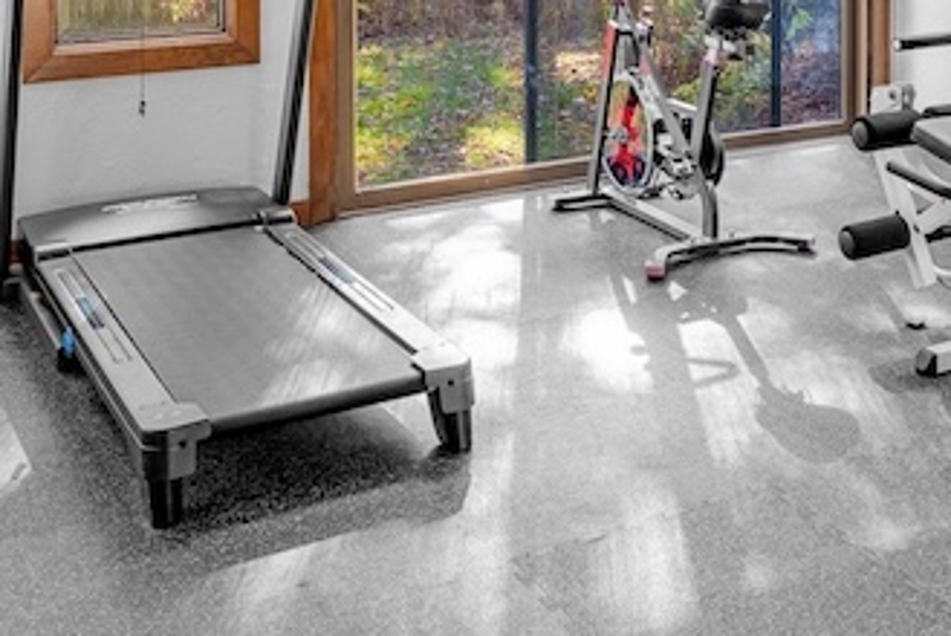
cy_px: -145
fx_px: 1348
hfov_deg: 38.0
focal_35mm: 51
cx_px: 702
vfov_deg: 23.9
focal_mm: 14
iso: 250
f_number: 9
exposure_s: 1/2
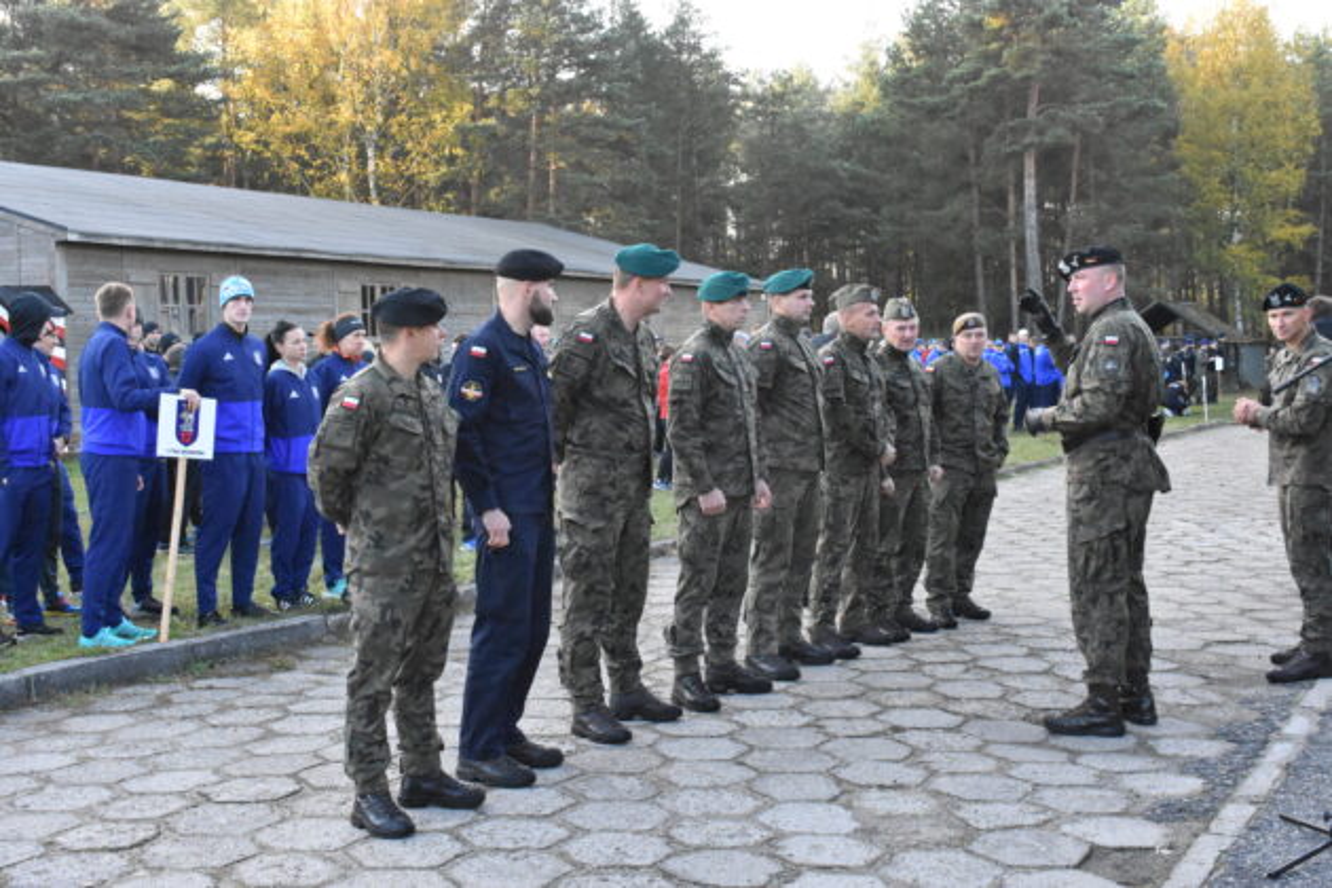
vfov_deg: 30.8
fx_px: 1609
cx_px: 666
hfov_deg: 45.0
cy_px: 444
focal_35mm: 44
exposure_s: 1/400
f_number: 10
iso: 6400
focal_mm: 29
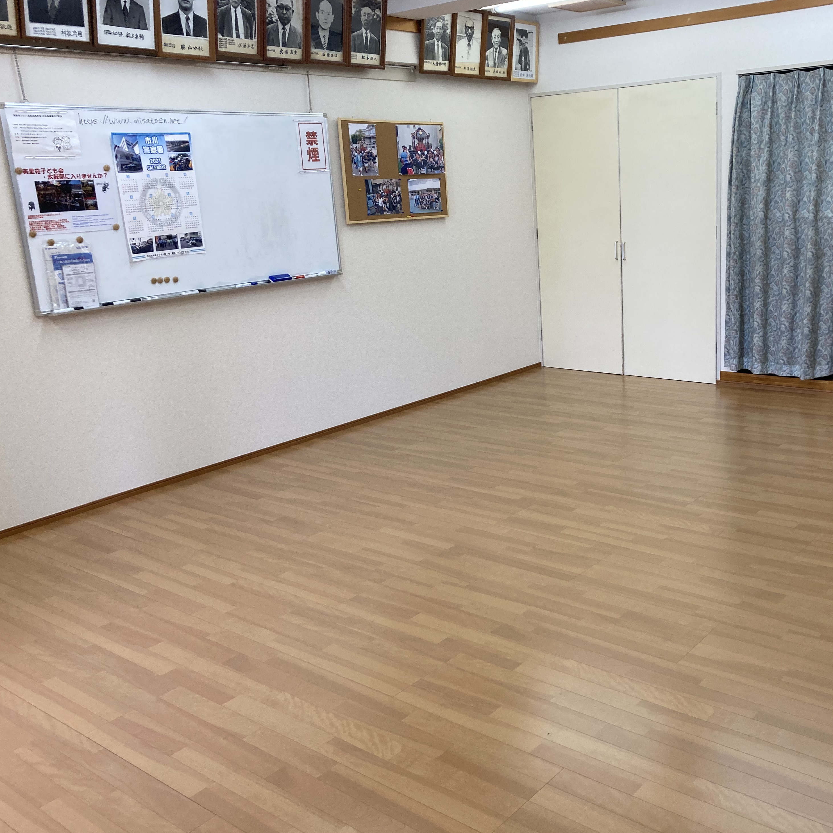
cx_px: 537
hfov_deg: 47.9
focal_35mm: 34
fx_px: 926
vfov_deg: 48.4
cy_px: 408
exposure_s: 1/100
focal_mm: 3.99
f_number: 1.8
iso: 50
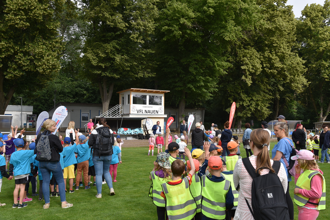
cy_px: 110
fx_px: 312
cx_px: 165
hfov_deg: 55.8
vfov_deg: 38.9
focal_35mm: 34
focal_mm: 34
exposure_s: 1/320
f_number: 9
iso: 200
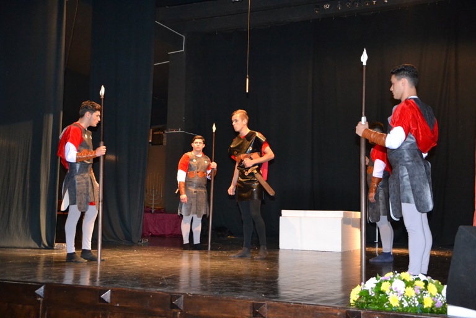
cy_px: 159
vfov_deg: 31.9
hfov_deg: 46.4
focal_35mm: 42
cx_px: 238
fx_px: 555
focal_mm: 28
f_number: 4
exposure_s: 1/60
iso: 3200
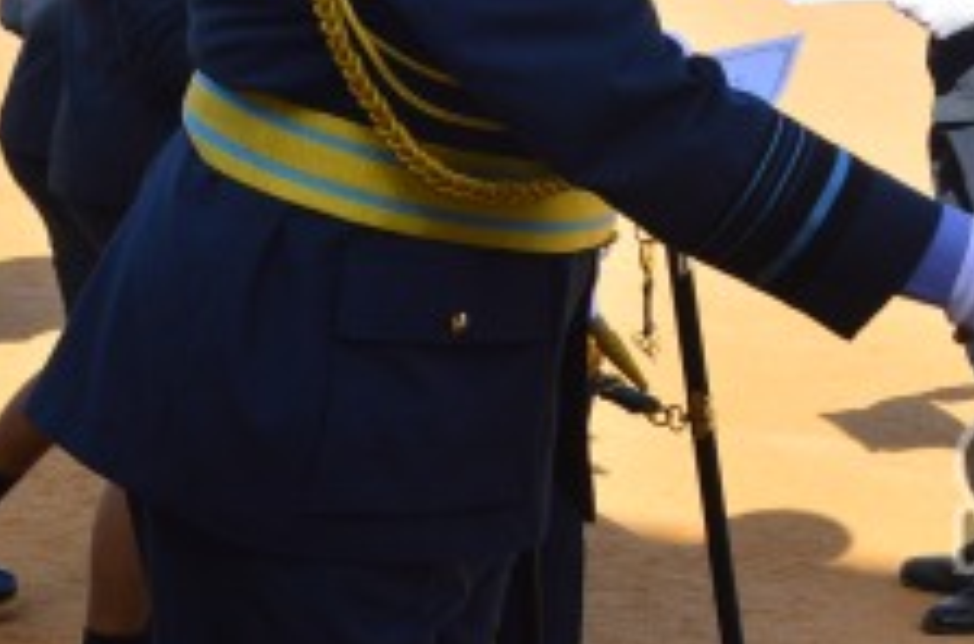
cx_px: 1074
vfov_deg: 8.4
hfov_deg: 12.6
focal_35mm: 161
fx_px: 4344
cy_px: -113
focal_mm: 40
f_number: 13
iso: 200
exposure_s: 1/200
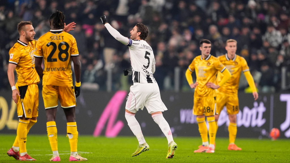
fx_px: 3230
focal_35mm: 420
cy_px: 74
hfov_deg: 5.1
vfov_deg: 2.9
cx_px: 145
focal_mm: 400
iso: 2000
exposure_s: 1/2000
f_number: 2.8
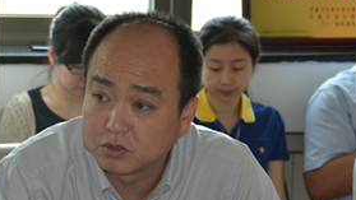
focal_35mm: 148
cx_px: 103
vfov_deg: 8.2
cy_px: 154
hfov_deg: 14.5
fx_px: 1397
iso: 450
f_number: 4.5
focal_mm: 44
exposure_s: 1/60
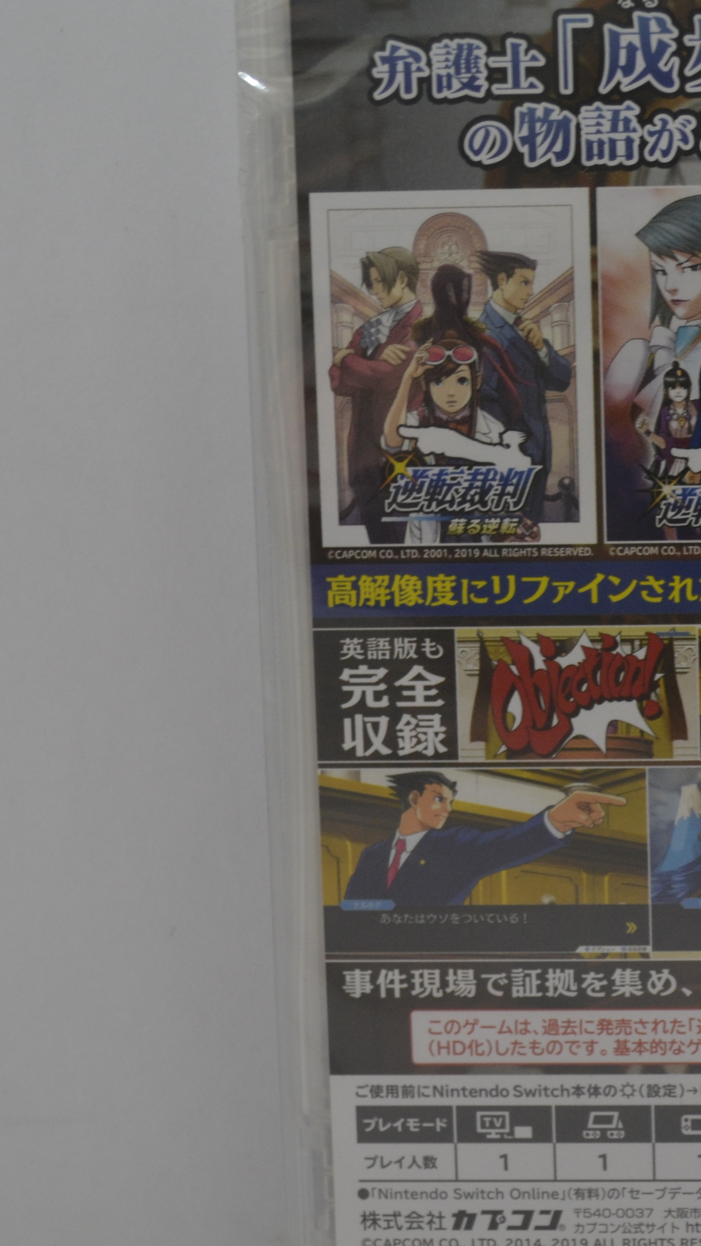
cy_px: 657
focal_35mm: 86
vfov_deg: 24.7
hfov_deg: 13.8
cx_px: 727
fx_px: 2842
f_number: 4.5
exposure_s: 1/15
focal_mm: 30
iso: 400
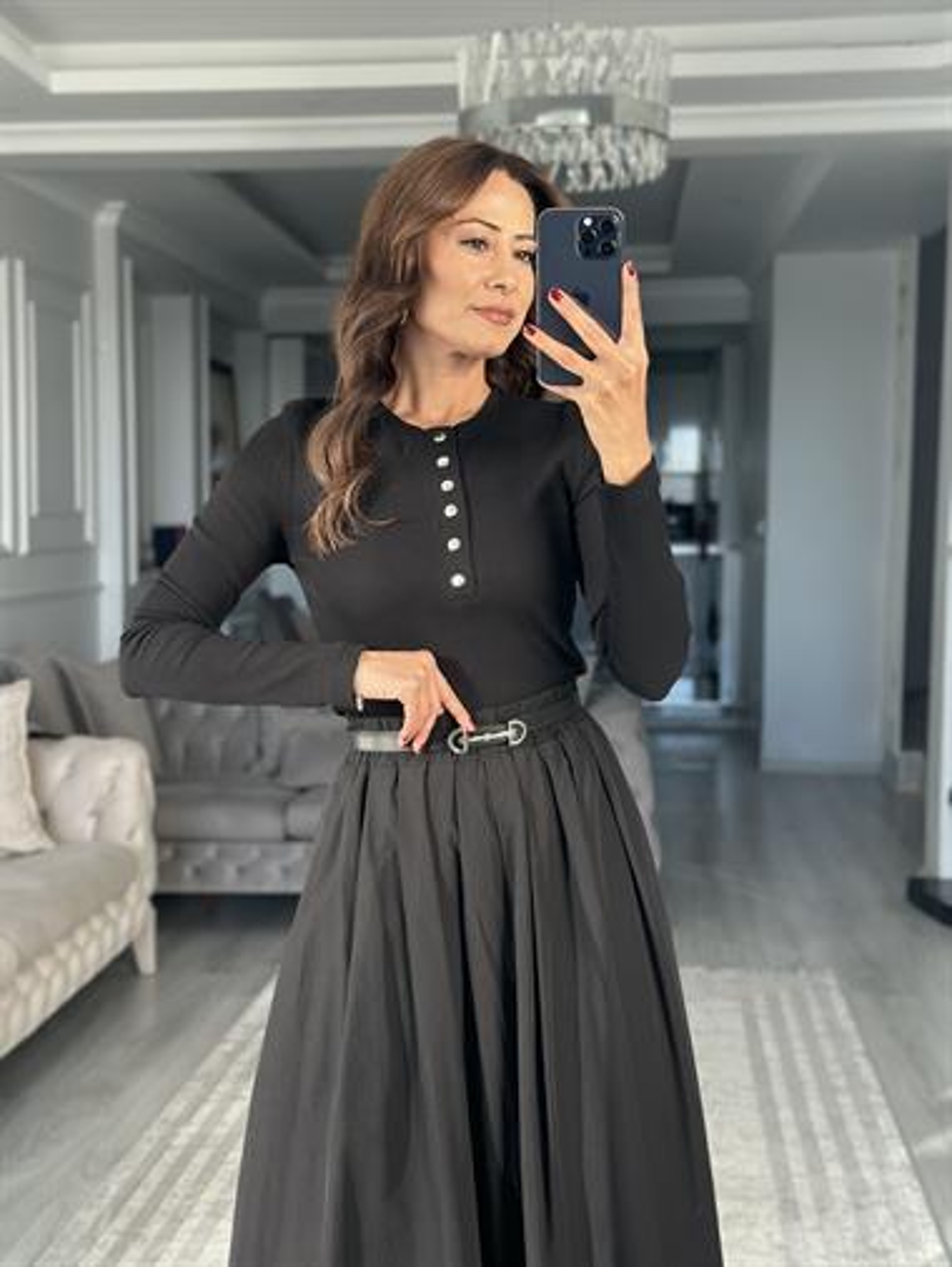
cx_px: 476
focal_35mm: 48
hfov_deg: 30.3
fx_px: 1759
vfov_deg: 39.6
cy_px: 634
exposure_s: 1/211
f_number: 1.78
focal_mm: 6.86
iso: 80
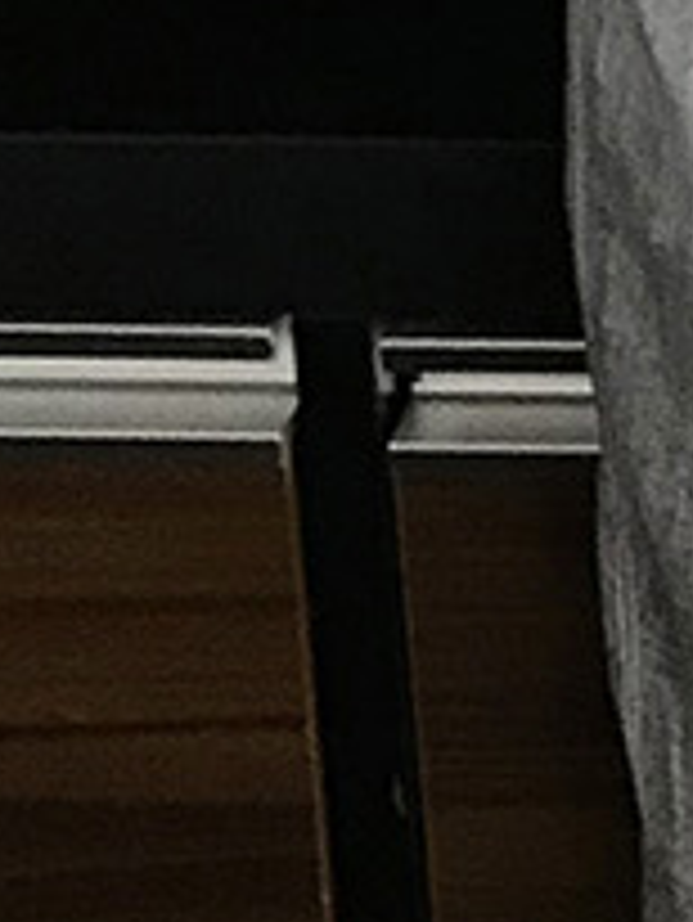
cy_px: -1266
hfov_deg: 7.5
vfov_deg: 9.7
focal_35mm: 182
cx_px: 1854
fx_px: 4853
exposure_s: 1/17
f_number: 1.8
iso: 40
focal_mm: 3.99
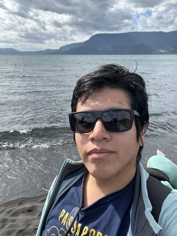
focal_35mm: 30
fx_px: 205
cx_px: 88
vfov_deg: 60.0
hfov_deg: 46.8
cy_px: 118
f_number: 2.2
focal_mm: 2.71
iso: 32
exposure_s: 1/436
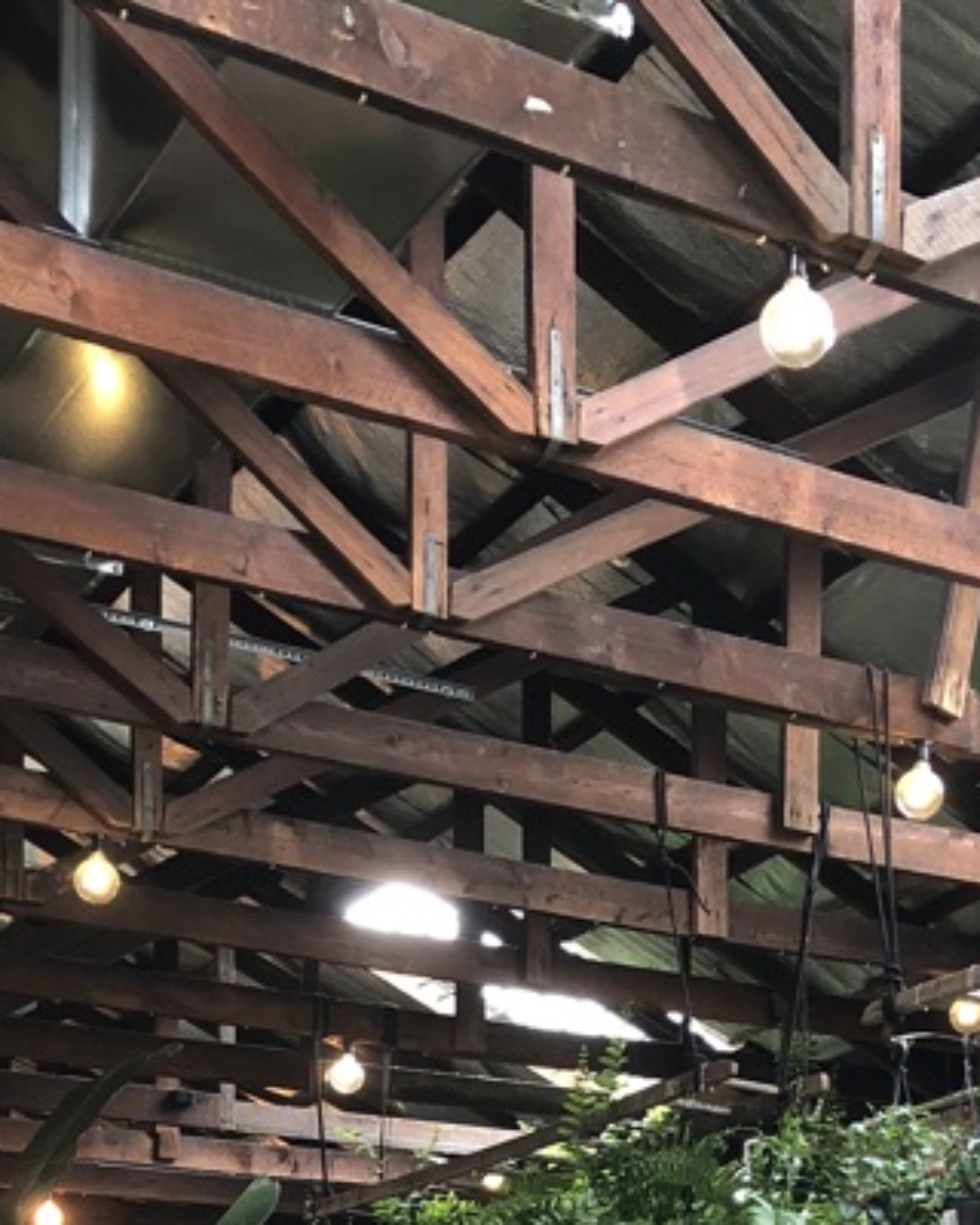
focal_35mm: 70
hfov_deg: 21.6
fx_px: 2538
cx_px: 763
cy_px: 1562
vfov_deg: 24.0
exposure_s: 1/17
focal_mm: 4
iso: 40
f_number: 1.8
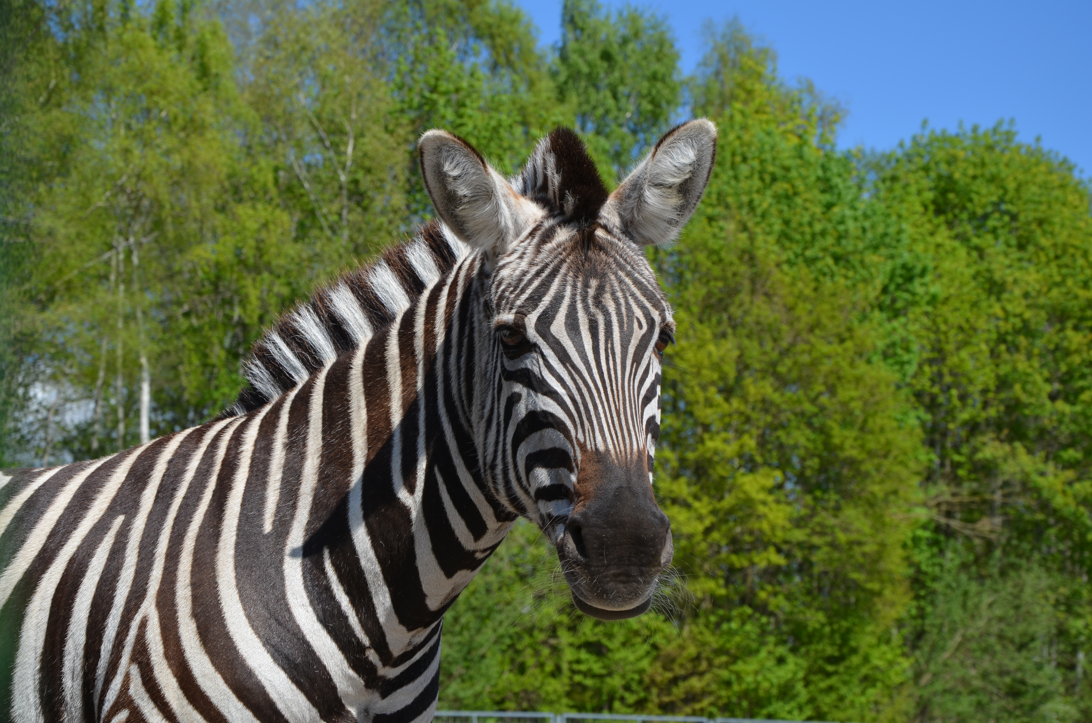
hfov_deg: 23.4
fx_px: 2634
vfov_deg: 15.6
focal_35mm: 87
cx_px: 546
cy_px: 362
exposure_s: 1/320
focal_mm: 58
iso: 100
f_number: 9
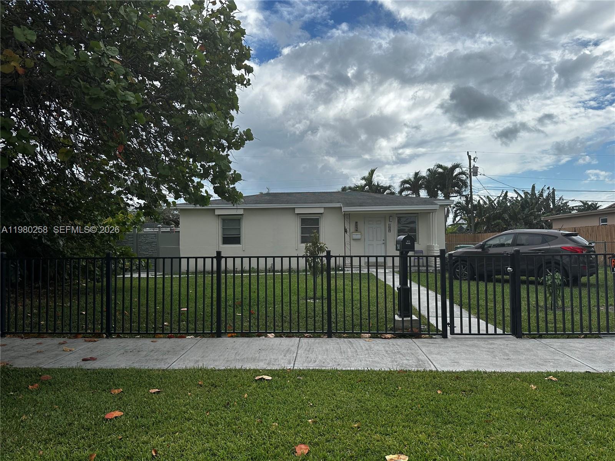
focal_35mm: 24
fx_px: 426
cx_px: 308
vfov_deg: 56.8
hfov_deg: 71.6
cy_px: 230
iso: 80
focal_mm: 6.86
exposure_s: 1/5263
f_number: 1.78
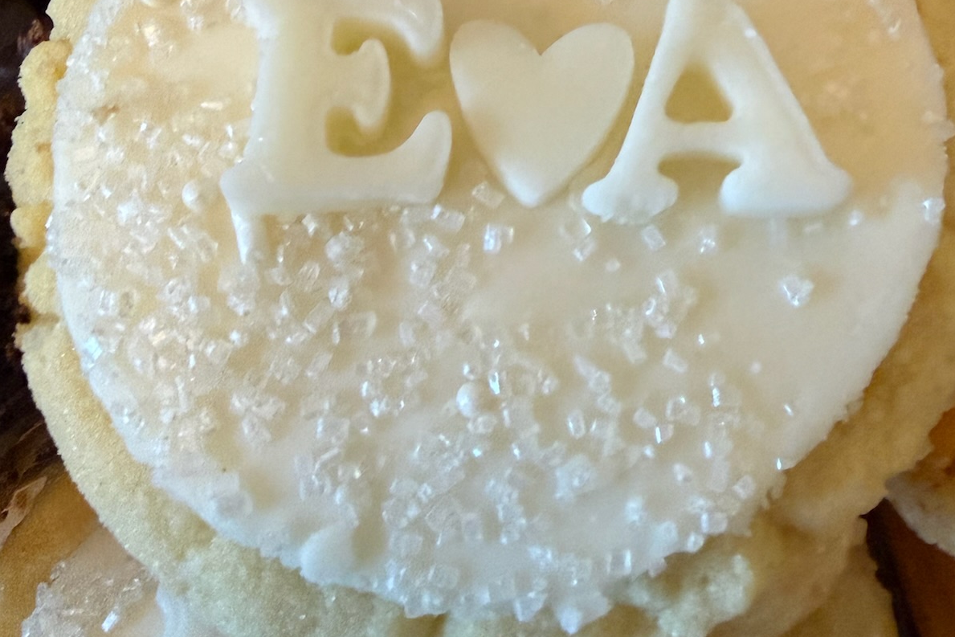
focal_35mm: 43
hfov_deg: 45.2
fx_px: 1141
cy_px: 94
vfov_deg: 30.2
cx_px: 577
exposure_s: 1/60
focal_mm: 2.22
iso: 640
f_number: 2.2
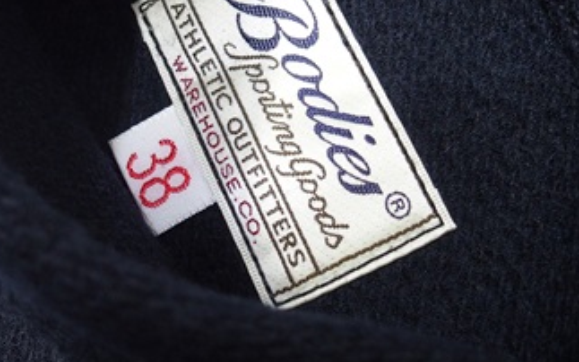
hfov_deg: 43.4
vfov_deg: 27.5
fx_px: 726
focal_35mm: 46
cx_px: 321
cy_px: 76
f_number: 2.8
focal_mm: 6
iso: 400
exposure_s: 1/30
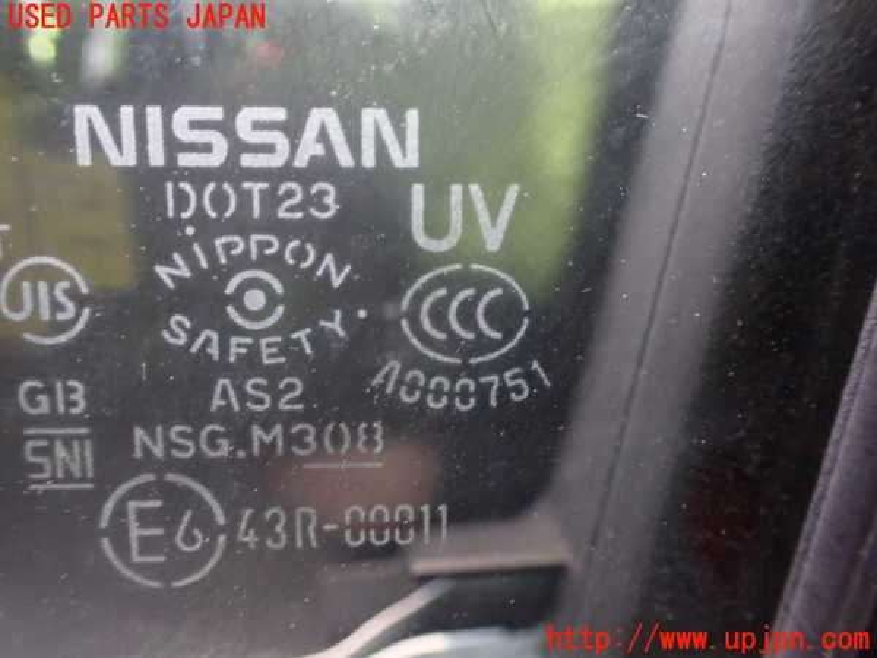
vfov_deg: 46.8
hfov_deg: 60.0
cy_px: 329
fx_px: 760
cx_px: 438
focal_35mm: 30
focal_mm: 5.4
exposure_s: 1/30
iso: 800
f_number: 2.3
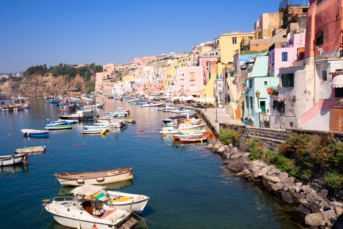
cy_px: 114
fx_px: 333
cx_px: 172
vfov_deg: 37.9
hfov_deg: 54.4
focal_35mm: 35
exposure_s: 1/500
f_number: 7.1
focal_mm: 35
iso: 100
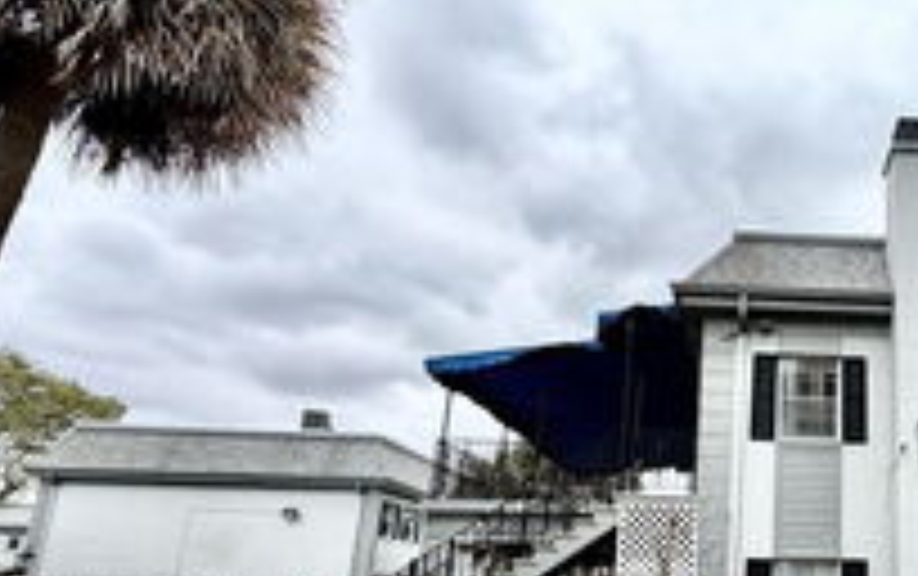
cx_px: 808
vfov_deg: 39.7
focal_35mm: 31
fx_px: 776
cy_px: 423
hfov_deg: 54.2
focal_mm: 2.22
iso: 40
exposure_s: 1/751
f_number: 2.2
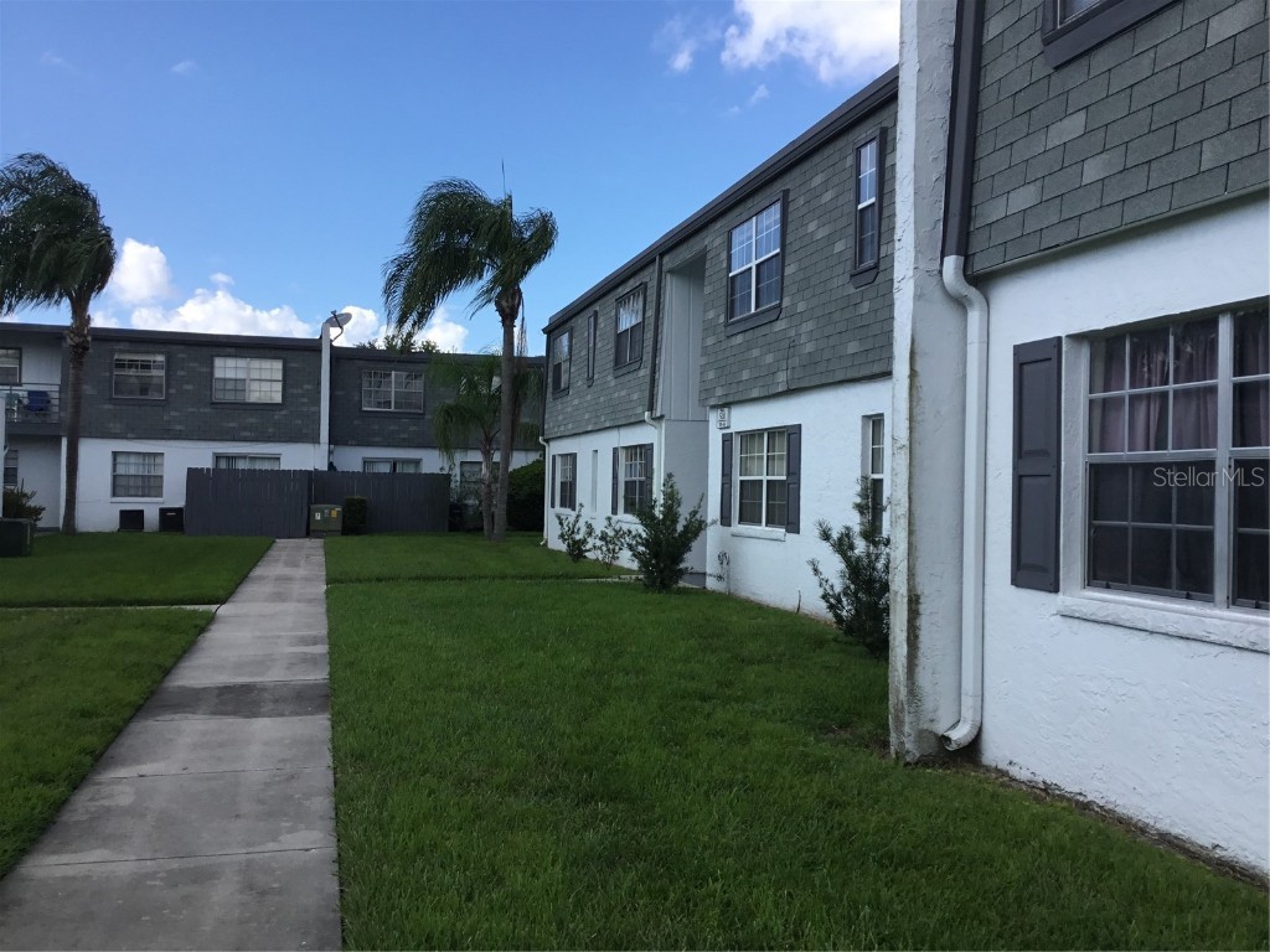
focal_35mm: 31
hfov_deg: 58.4
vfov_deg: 45.4
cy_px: 476
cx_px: 635
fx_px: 1137
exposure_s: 1/981
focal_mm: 3.3
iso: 25
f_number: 2.4
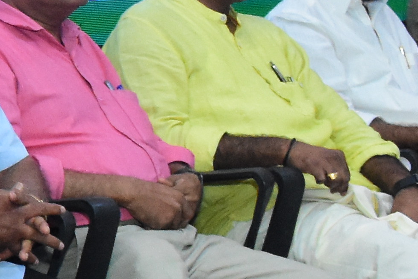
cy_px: -53
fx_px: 2136
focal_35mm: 184
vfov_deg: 7.4
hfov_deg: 9.8
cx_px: -592
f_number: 8
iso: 2500
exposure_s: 1/200
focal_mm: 20
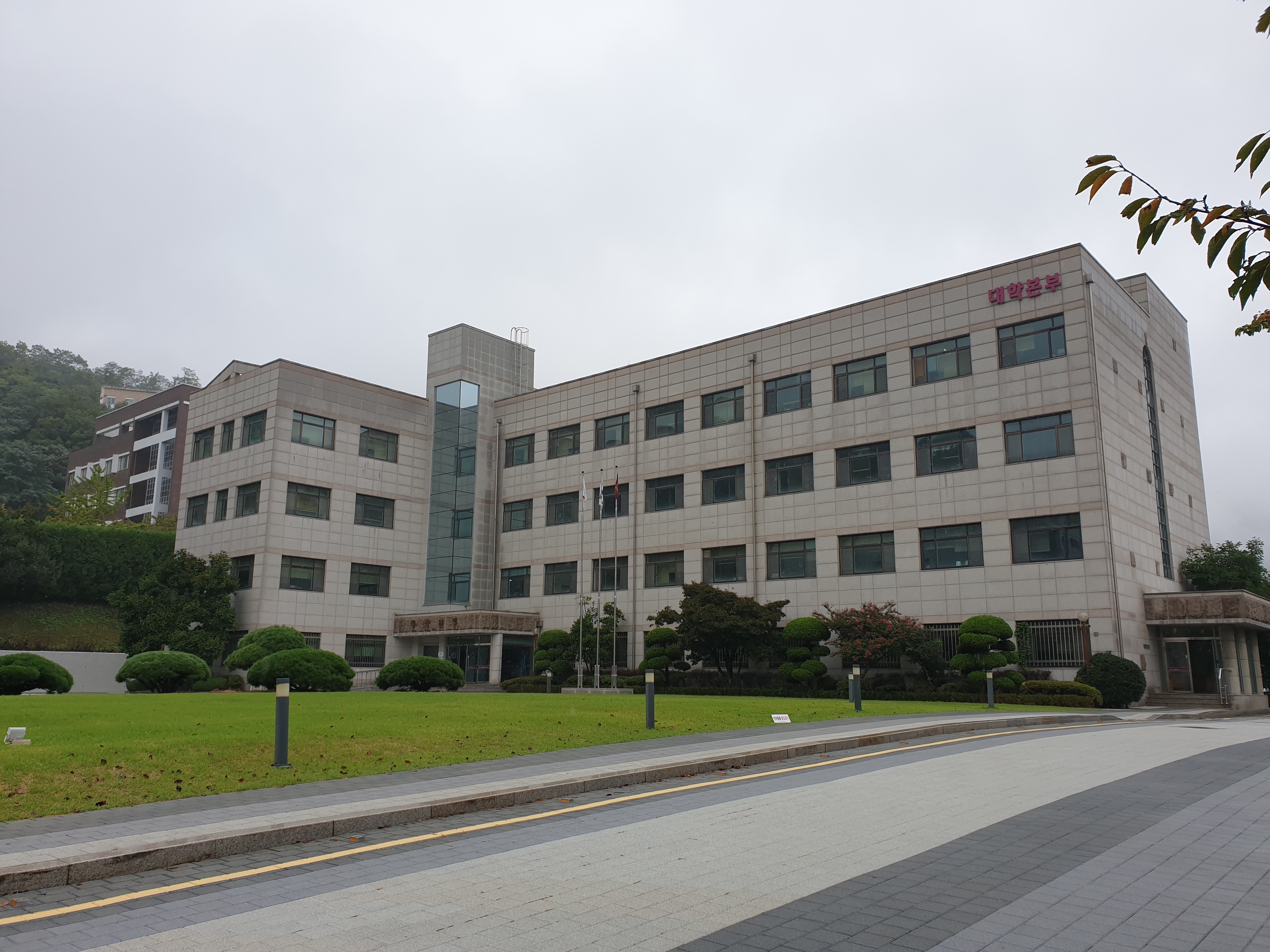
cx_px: 635
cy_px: 476
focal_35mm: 26
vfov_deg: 53.1
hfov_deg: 67.3
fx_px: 954
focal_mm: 4.3
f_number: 2.4
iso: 50
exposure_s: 1/587
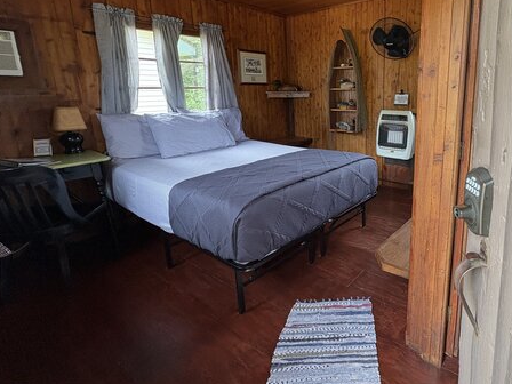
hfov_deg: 78.0
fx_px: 296
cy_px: 150
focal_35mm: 20
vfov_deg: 65.2
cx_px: 358
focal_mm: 2.22
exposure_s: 1/91
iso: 250
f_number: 2.2
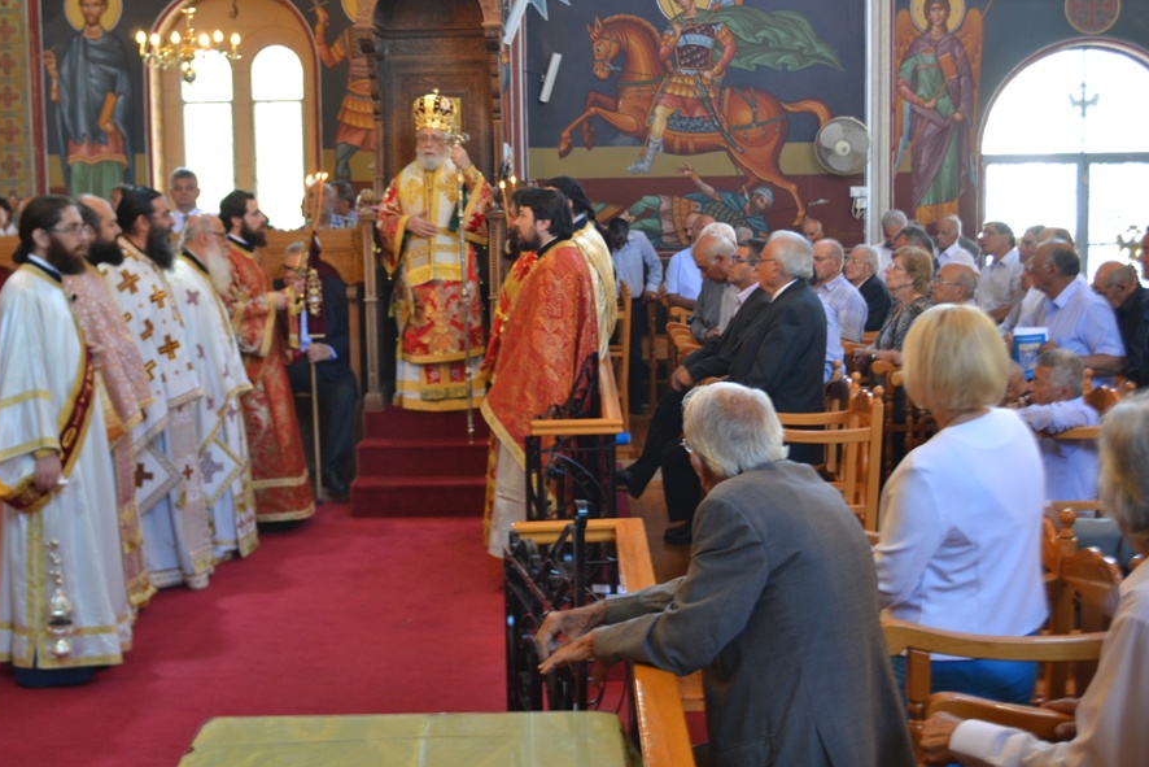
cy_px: 353
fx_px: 1660
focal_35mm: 52
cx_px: 568
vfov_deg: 26.0
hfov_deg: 38.2
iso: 500
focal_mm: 32
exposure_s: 1/15
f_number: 4.8
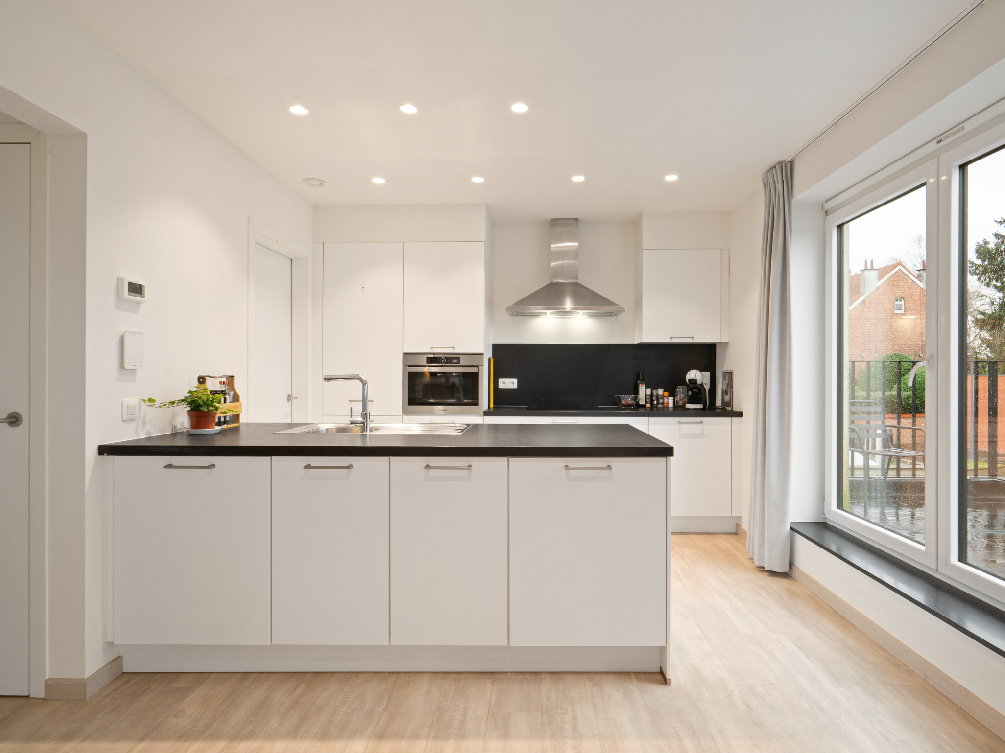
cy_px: 387
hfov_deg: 87.6
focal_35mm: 18
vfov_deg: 71.6
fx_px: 523
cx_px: 534
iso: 250
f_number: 11
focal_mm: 16
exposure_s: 1
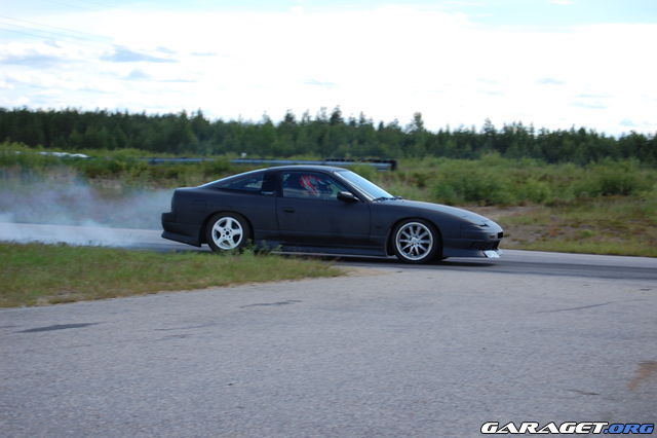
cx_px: 328
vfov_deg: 16.5
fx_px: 1505
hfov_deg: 24.6
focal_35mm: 82
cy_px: 219
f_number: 5.6
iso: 200
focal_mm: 55
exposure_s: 1/400
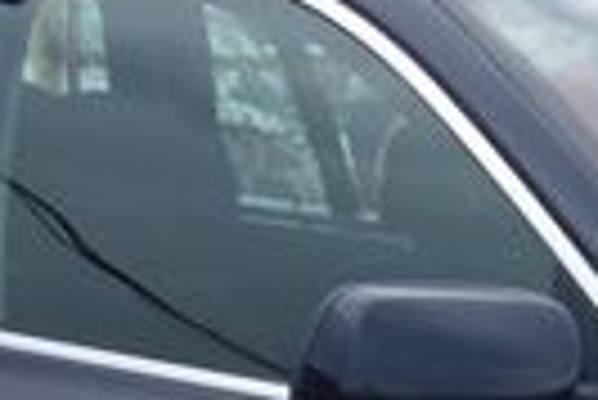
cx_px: 787
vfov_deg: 6.3
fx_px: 3592
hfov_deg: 9.3
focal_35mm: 216
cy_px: 676
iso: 125
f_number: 2
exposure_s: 1/1600
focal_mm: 10.4
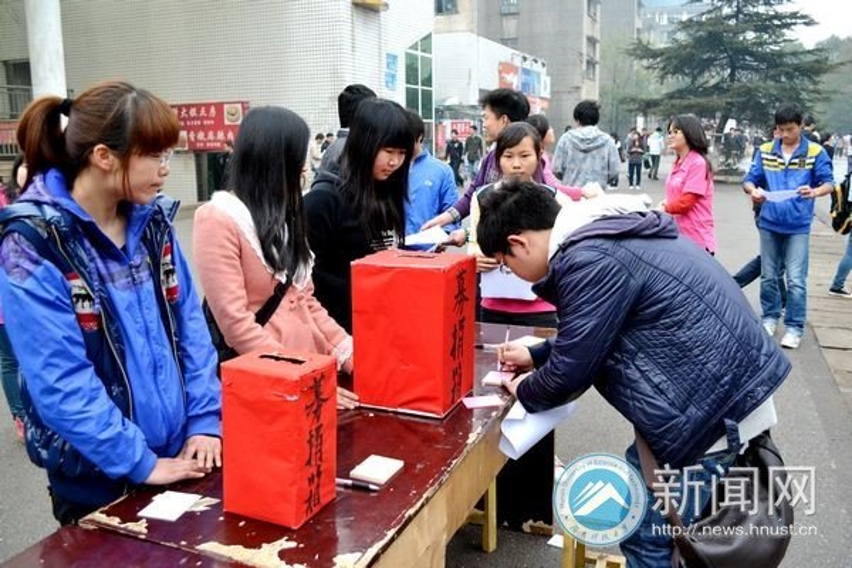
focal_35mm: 33
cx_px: 426
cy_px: 284
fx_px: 781
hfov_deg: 57.2
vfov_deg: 40.0
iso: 1600
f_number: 5
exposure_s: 1/1250
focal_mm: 22
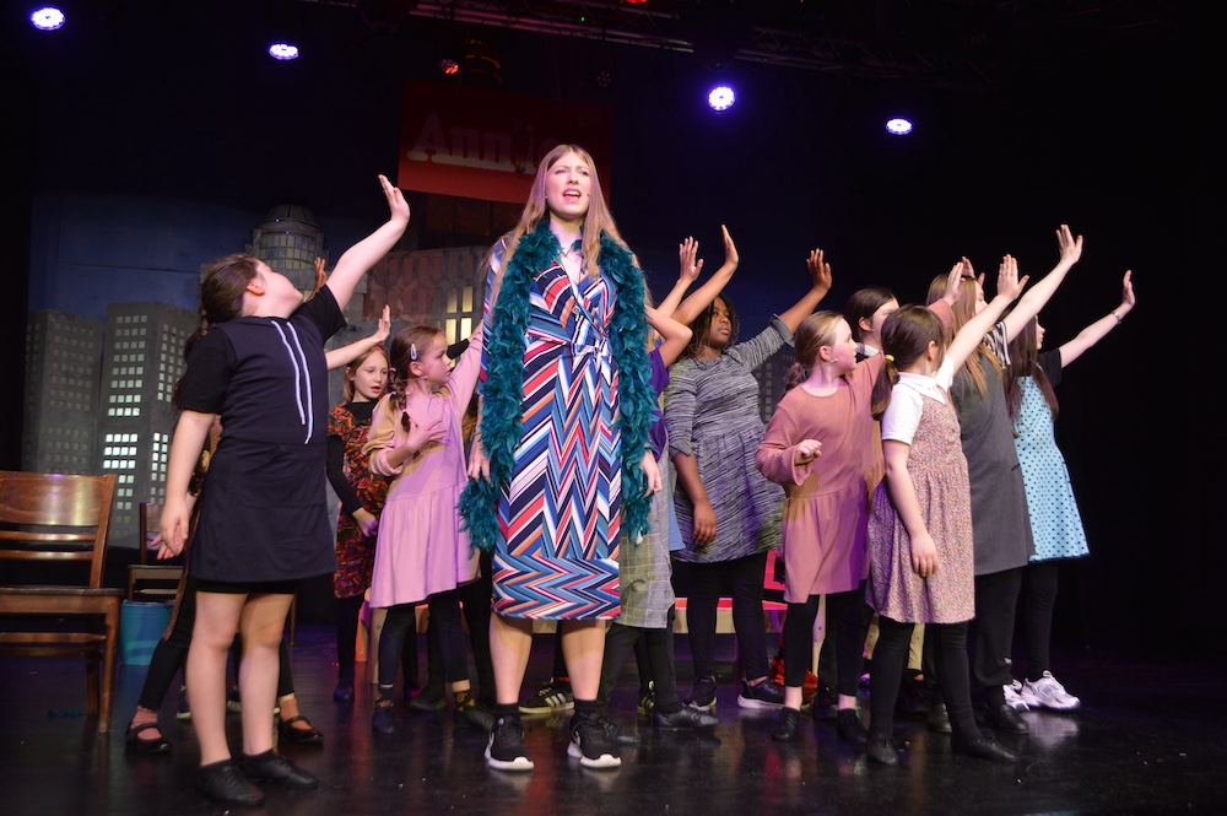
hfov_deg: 57.3
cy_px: 408
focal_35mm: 33
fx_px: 1124
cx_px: 614
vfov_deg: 39.9
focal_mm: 22
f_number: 4.5
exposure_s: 1/80
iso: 400
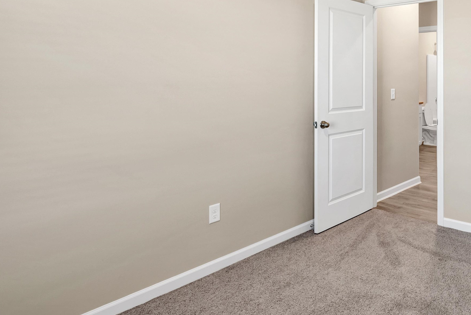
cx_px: 398
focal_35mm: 28
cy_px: 66
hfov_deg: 58.6
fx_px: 367
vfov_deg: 44.3
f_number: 8
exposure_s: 1/6
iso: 200
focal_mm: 16
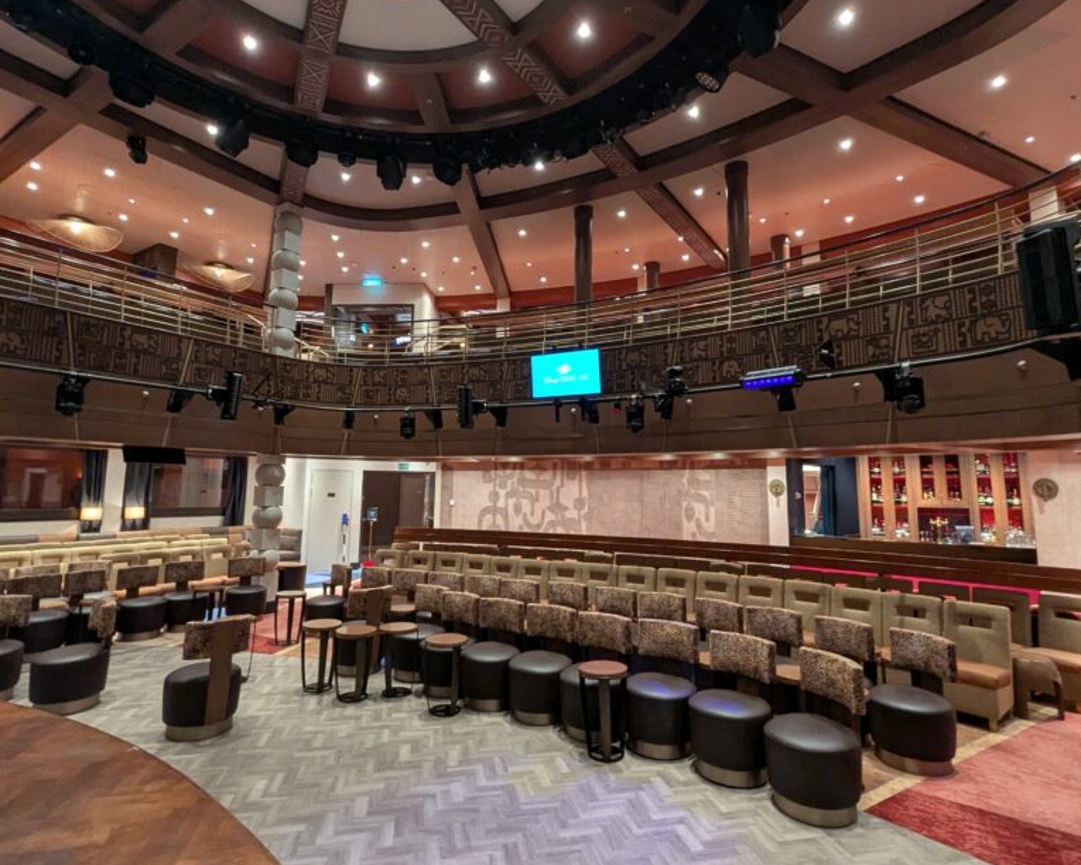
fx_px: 544
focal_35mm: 17
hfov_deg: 89.6
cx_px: 539
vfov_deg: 76.9
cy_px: 403
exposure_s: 1/34.3
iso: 308
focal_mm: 1.95
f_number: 2.2
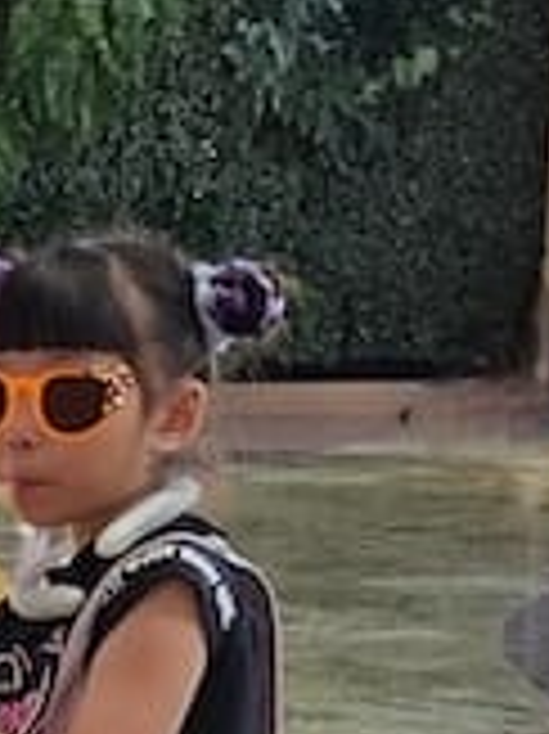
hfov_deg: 11.5
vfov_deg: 17.1
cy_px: 684
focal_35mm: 113
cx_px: -612
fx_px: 2393
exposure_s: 1/50.3
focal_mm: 6.3
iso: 250
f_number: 1.7
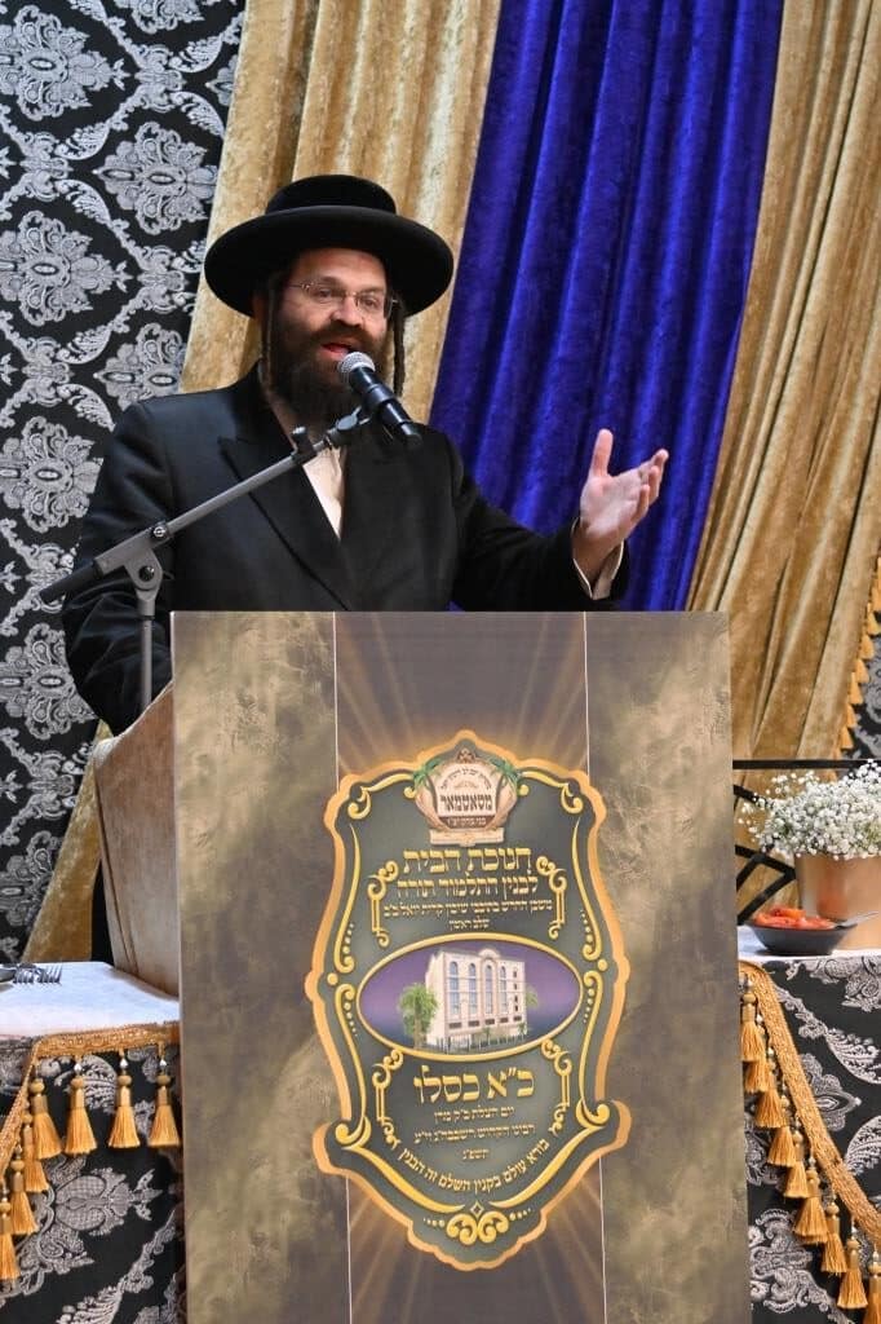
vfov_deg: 29.3
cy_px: 662
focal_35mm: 69
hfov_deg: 19.7
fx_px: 2534
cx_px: 440
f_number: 4
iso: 1250
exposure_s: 1/160
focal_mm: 46
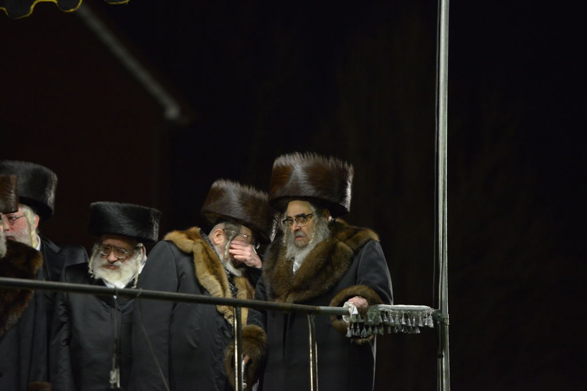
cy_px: 196
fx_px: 2854
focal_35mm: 175
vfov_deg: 7.8
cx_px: 294
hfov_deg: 11.7
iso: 3200
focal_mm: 175
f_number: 3.2
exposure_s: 1/125
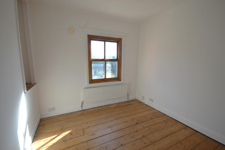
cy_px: 75
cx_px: 112
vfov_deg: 77.2
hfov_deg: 100.4
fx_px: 94
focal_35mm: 15
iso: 200
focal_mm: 10
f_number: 5.6
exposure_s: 1/125
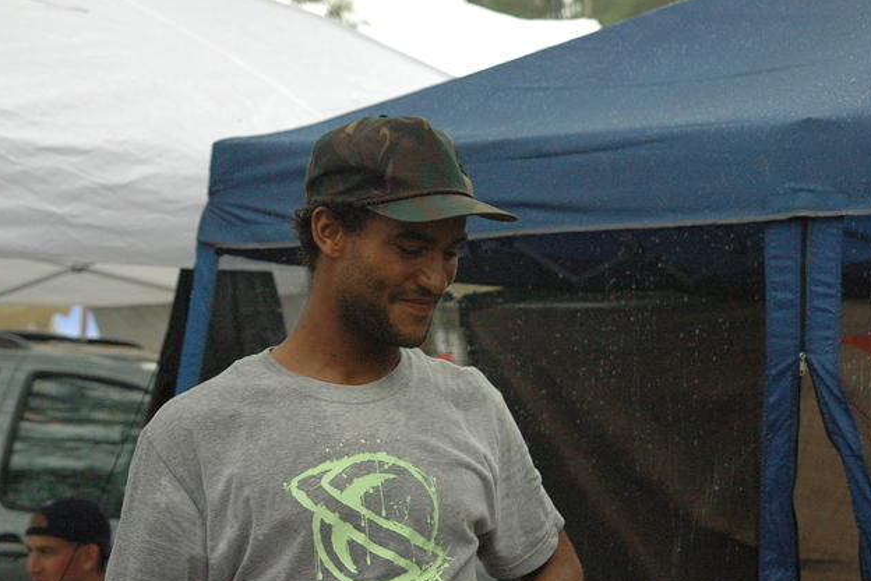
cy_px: 293
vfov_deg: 10.9
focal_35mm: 126
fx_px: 3048
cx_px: 433
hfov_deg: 16.3
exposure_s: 1/200
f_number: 7.1
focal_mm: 82
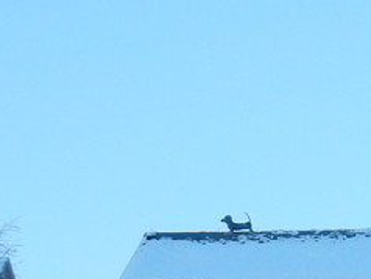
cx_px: 596
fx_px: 3412
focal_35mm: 318
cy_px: 411
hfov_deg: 6.1
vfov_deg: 4.7
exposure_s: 1/250
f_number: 4.8
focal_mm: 12.6
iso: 280
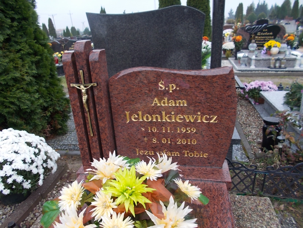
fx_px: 228
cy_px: 114
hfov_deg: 67.3
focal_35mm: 26
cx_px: 152
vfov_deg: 53.1
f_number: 3.2
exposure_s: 1/50
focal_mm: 4.6
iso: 80
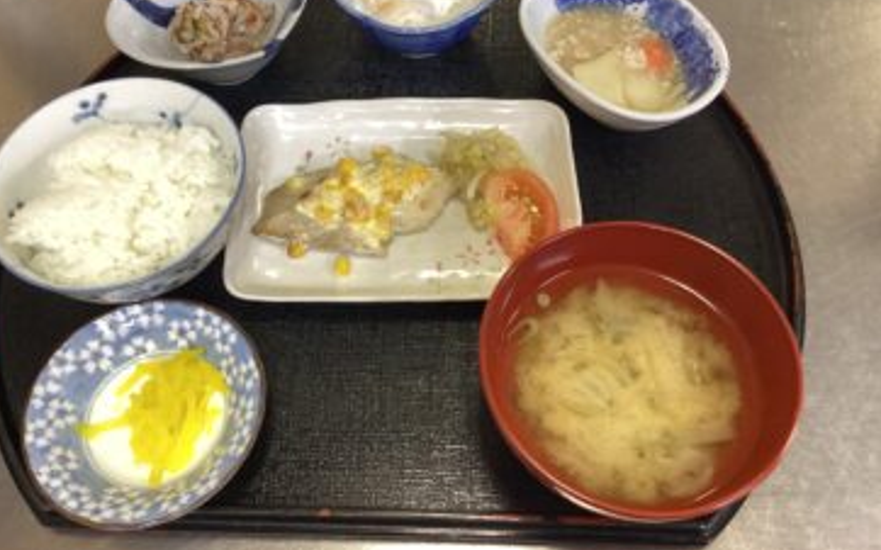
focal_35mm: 34
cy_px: 228
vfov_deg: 37.1
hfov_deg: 56.7
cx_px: 430
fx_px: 816
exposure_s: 1/40
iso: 320
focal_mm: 3.3
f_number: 2.4
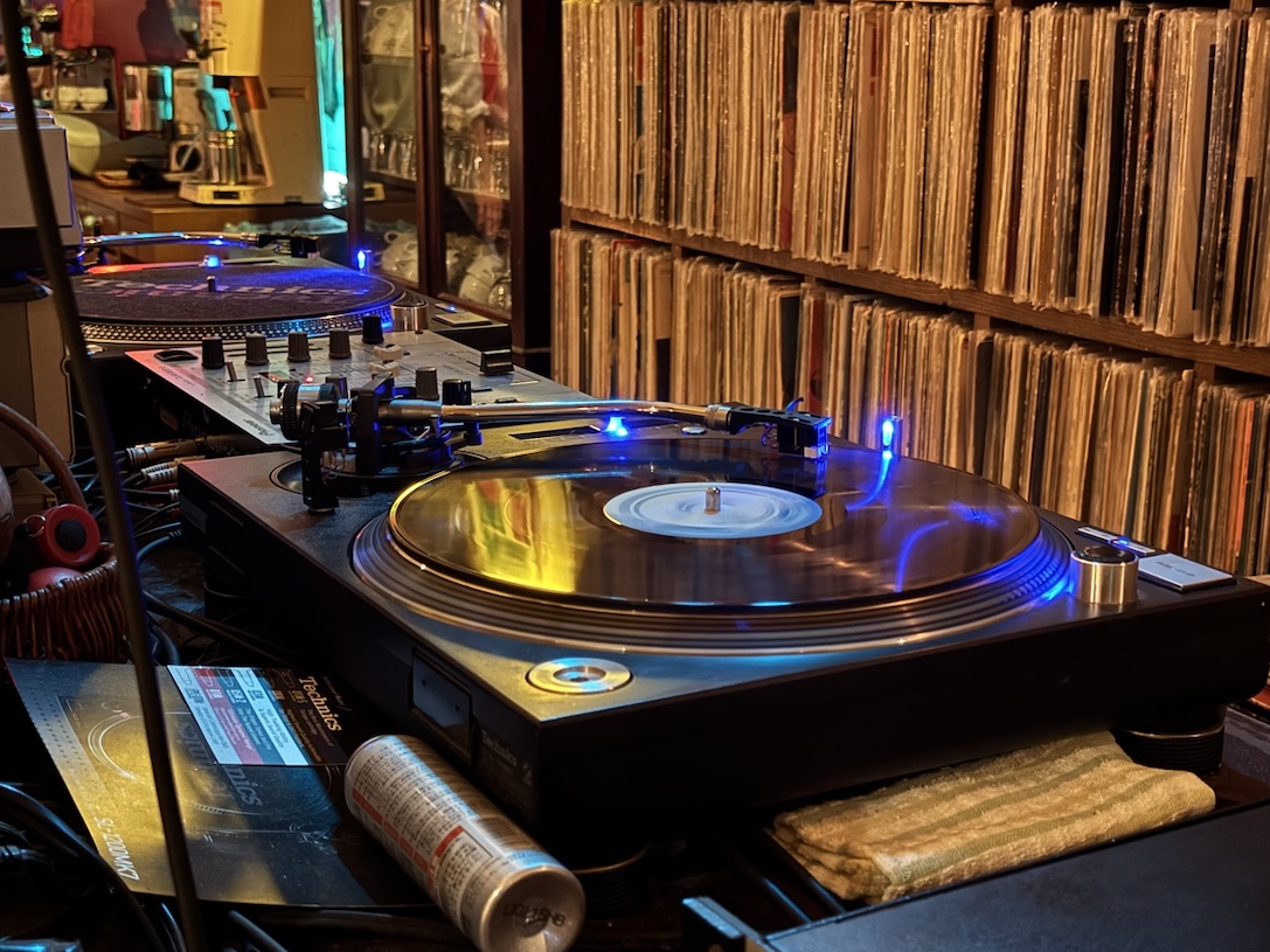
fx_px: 1944
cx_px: 688
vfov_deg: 27.5
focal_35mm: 53
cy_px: 524
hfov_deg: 36.2
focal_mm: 6.76
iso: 640
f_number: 1.78
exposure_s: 1/5
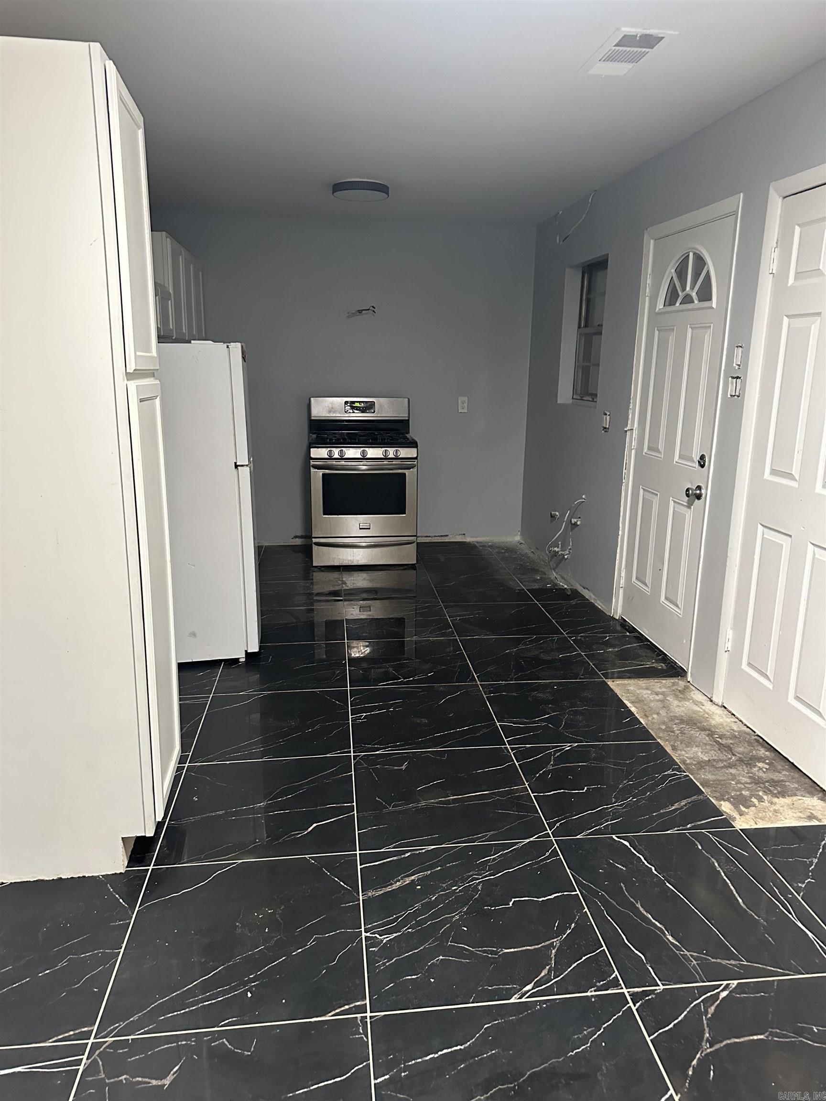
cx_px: 413
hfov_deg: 56.8
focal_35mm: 24
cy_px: 550
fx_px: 764
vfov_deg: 71.6
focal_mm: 6.86
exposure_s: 1/60
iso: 800
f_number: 1.78
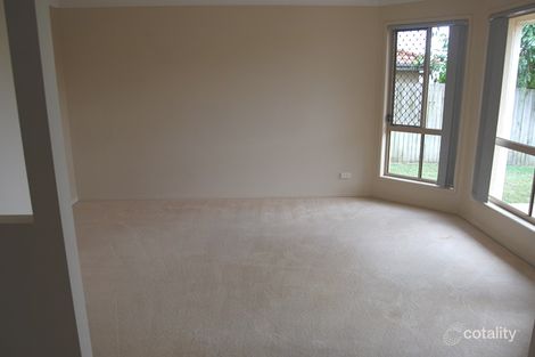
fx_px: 401
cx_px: 268
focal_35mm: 27
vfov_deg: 47.9
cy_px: 178
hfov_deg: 67.4
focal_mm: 18
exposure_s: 1/100
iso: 200
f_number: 5
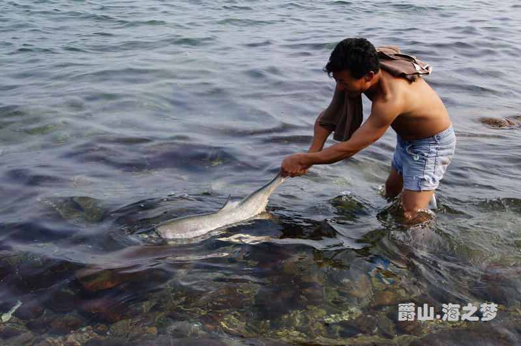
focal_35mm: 52
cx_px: 260
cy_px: 173
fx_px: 759
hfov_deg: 37.9
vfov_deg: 25.7
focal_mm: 35
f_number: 10
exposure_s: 1/200
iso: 200
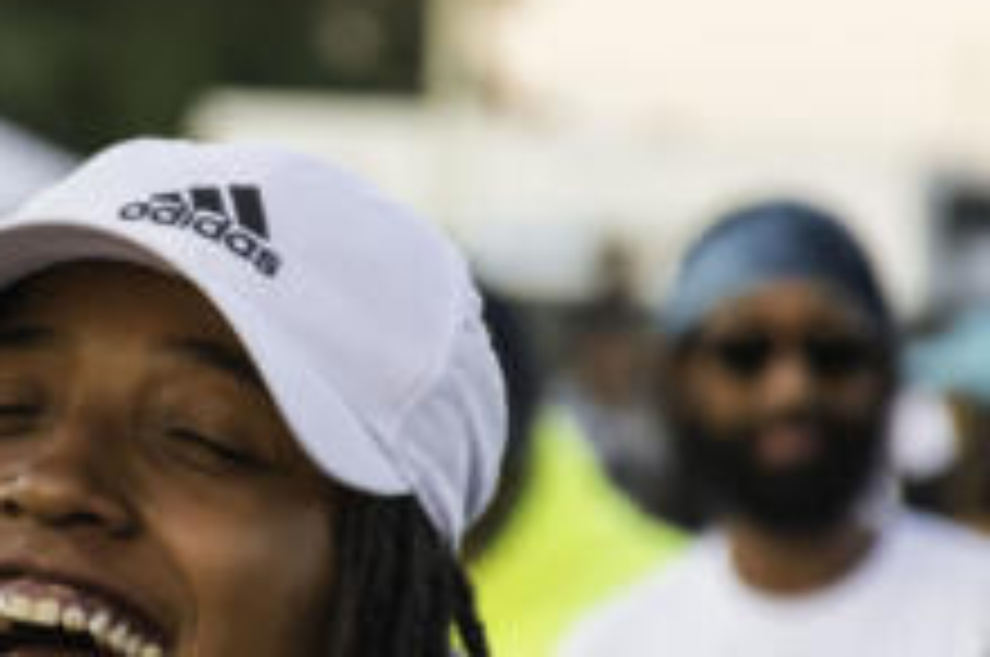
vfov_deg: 2.9
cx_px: 99
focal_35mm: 478
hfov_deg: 4.3
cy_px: 398
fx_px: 13126
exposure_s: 1/250
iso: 1600
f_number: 5.6
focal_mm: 140
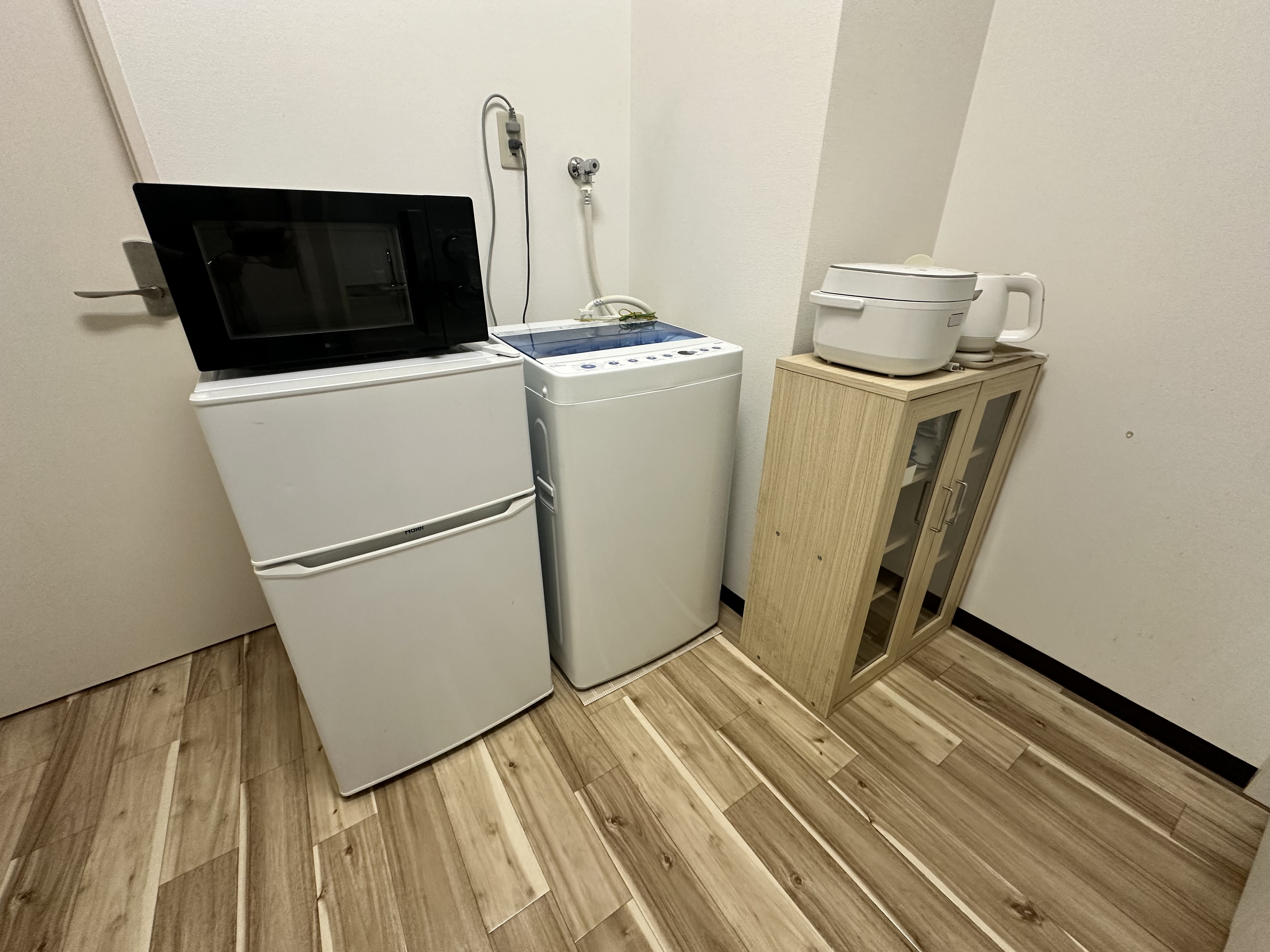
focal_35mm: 14
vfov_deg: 85.7
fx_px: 514
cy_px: 476
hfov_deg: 102.1
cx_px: 635
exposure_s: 1/60
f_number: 2.2
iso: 200
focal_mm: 2.22
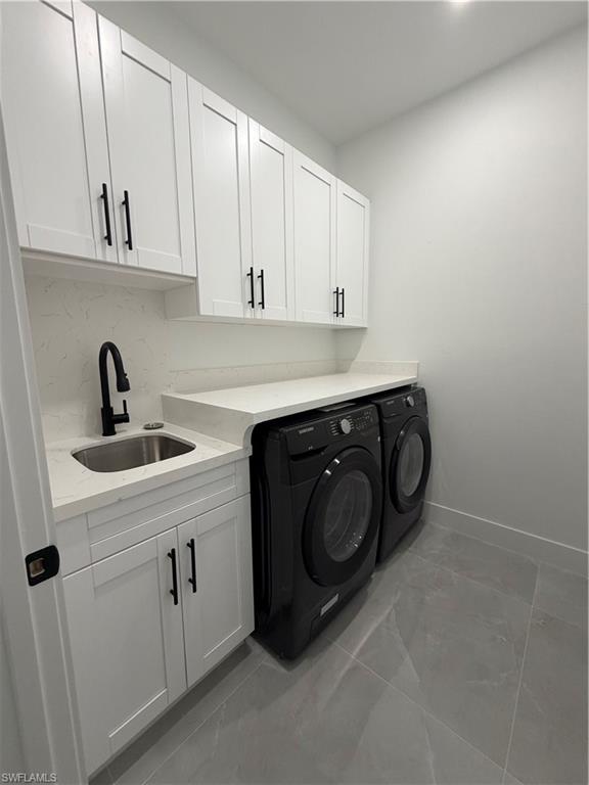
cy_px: 392
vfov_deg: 102.1
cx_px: 294
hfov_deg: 85.7
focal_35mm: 14
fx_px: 318
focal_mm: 2.22
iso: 250
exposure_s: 1/120
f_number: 2.2
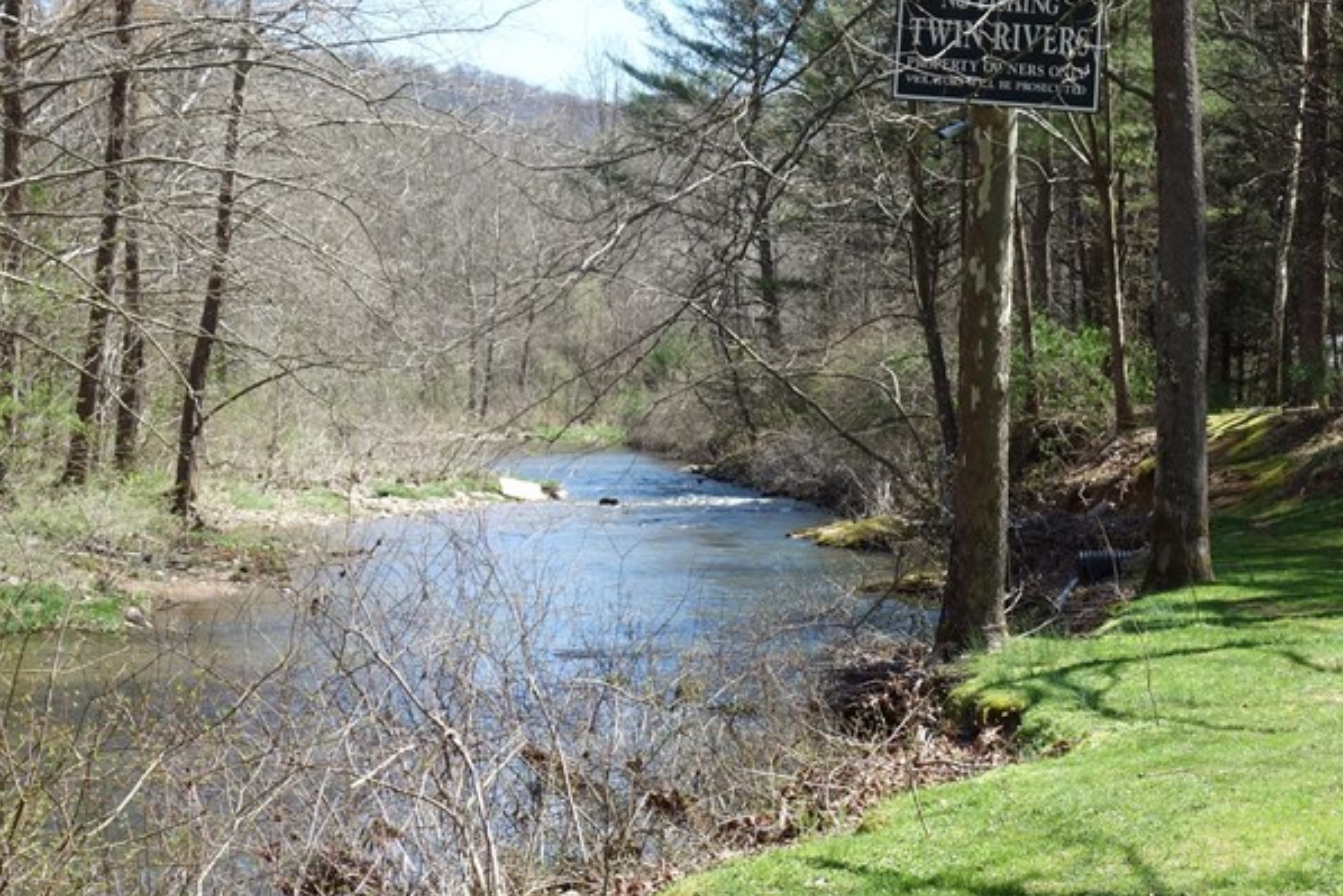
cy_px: 647
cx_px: 950
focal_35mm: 89
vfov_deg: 15.3
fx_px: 3321
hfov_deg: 22.7
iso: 125
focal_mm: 18.23
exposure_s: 1/200
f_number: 5.6
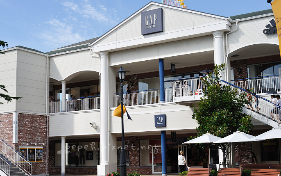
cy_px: 86
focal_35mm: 55
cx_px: 143
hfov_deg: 37.2
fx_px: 418
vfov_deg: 23.8
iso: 250
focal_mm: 35
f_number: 6.3
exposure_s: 1/1250
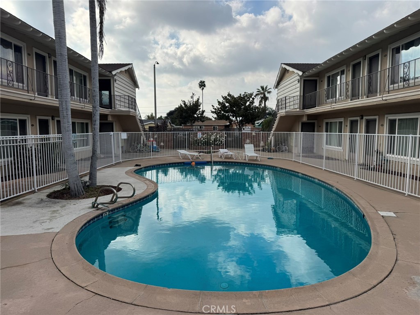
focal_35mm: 24
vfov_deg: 56.8
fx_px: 291
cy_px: 158
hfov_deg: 71.6
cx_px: 210
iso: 80
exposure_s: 1/4608
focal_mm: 6.76
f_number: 1.78
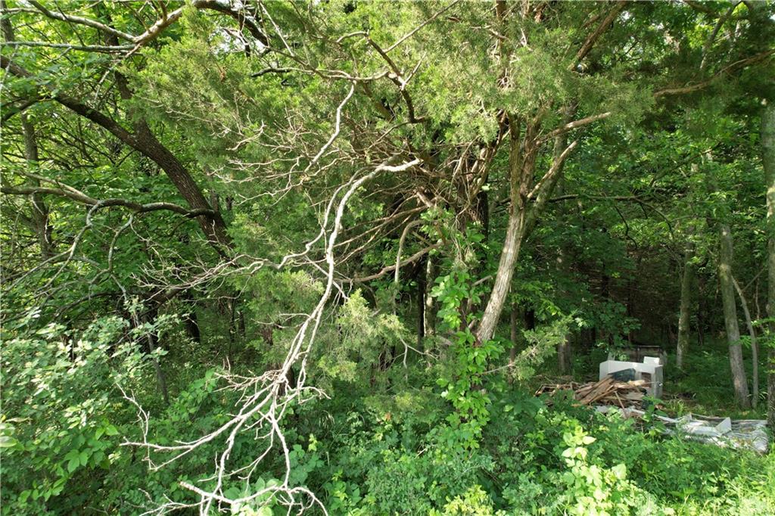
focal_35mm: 22
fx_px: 473
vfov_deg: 57.2
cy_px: 258
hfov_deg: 78.6
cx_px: 388
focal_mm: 8.38
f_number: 2.8
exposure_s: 1/160
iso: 100
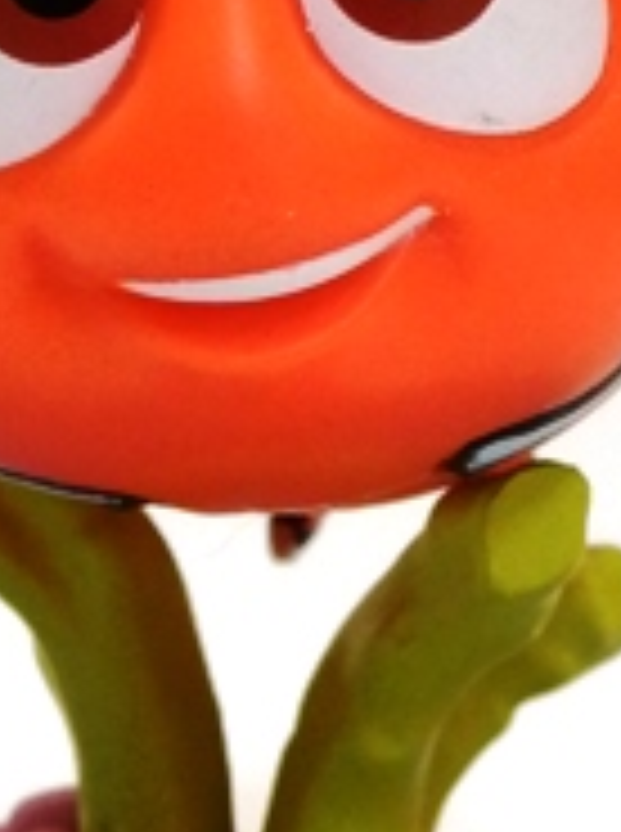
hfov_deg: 5.9
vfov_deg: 7.8
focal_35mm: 253
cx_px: 225
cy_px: 405
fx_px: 6073
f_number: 4.5
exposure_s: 1/80
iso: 400
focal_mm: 13.1
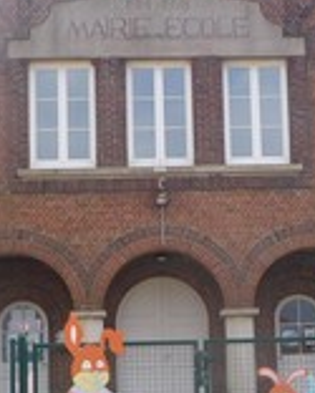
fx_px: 1397
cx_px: 222
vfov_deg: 16.0
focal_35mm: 120
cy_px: 207
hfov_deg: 12.8
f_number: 3.6
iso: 125
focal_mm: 5.7
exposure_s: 1/640
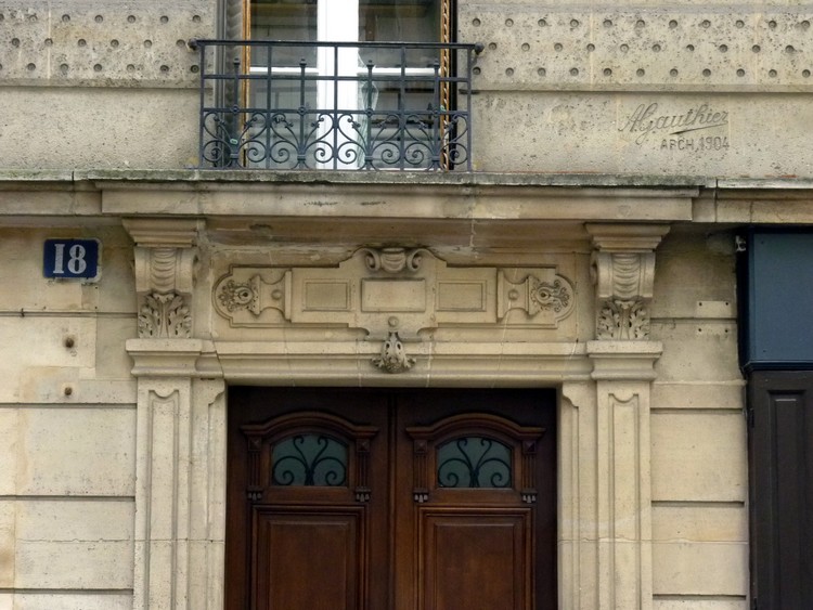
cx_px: 406
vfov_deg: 14.7
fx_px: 2373
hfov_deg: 19.4
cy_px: 305
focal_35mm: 101
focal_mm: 18
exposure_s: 1/40
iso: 320
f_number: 8
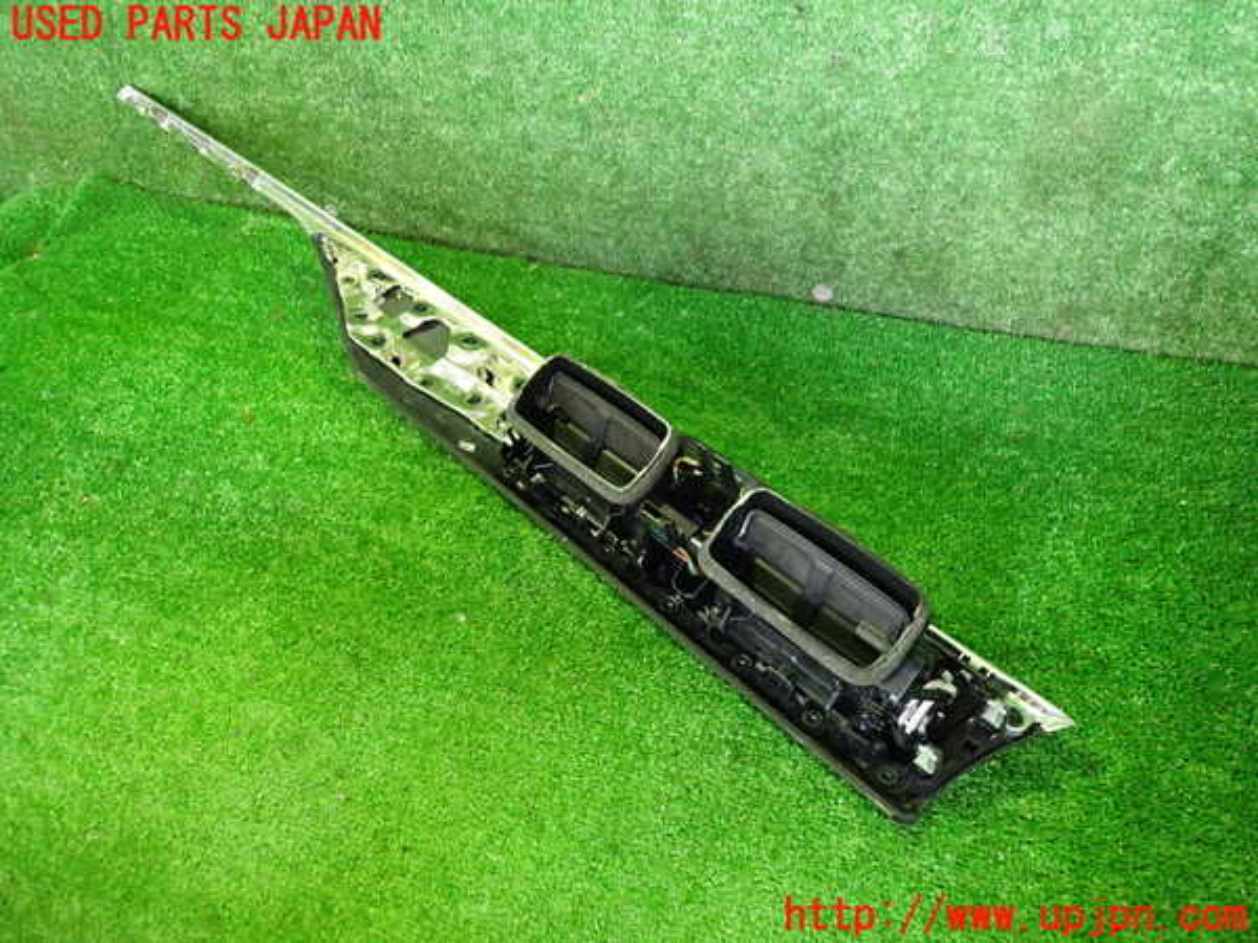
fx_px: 909
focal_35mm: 25
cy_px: 472
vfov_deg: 54.9
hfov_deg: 69.4
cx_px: 629
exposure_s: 1/30
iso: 800
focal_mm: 4.5
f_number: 2
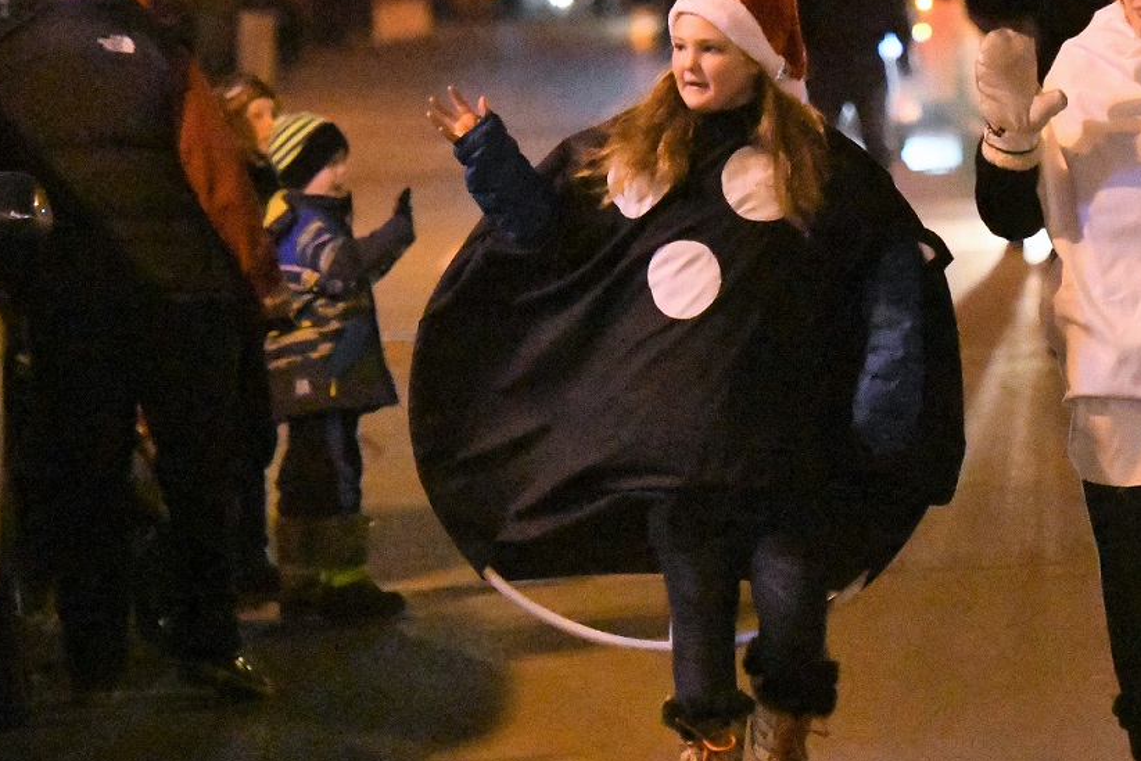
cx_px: 779
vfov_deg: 5.5
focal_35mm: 252
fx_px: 7988
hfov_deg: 8.2
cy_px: 326
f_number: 2.8
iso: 51200
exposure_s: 1/800
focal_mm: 120
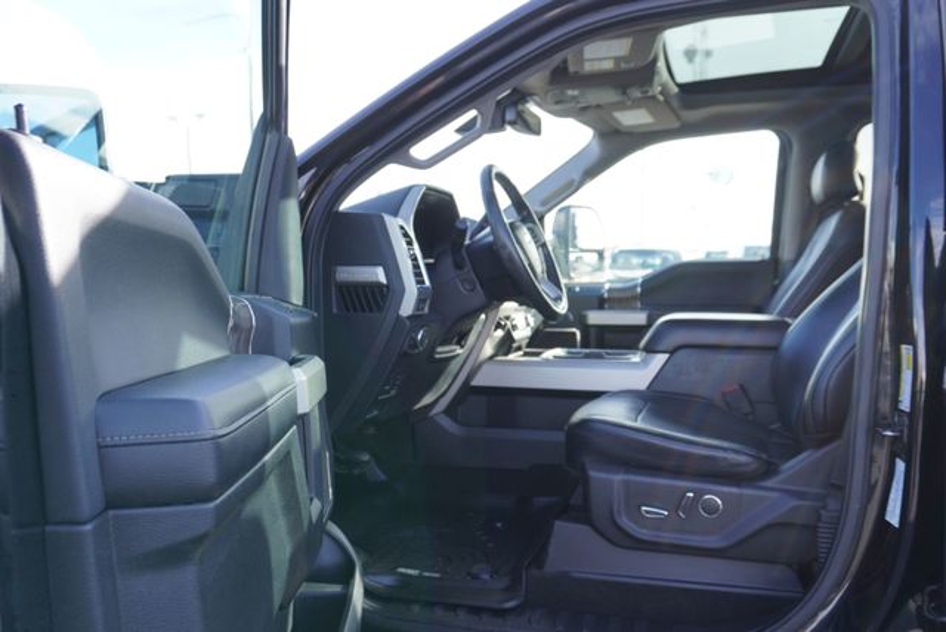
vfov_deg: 43.7
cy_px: 316
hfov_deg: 61.9
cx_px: 473
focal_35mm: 30
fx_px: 789
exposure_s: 1/80
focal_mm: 20
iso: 100
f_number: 4.5
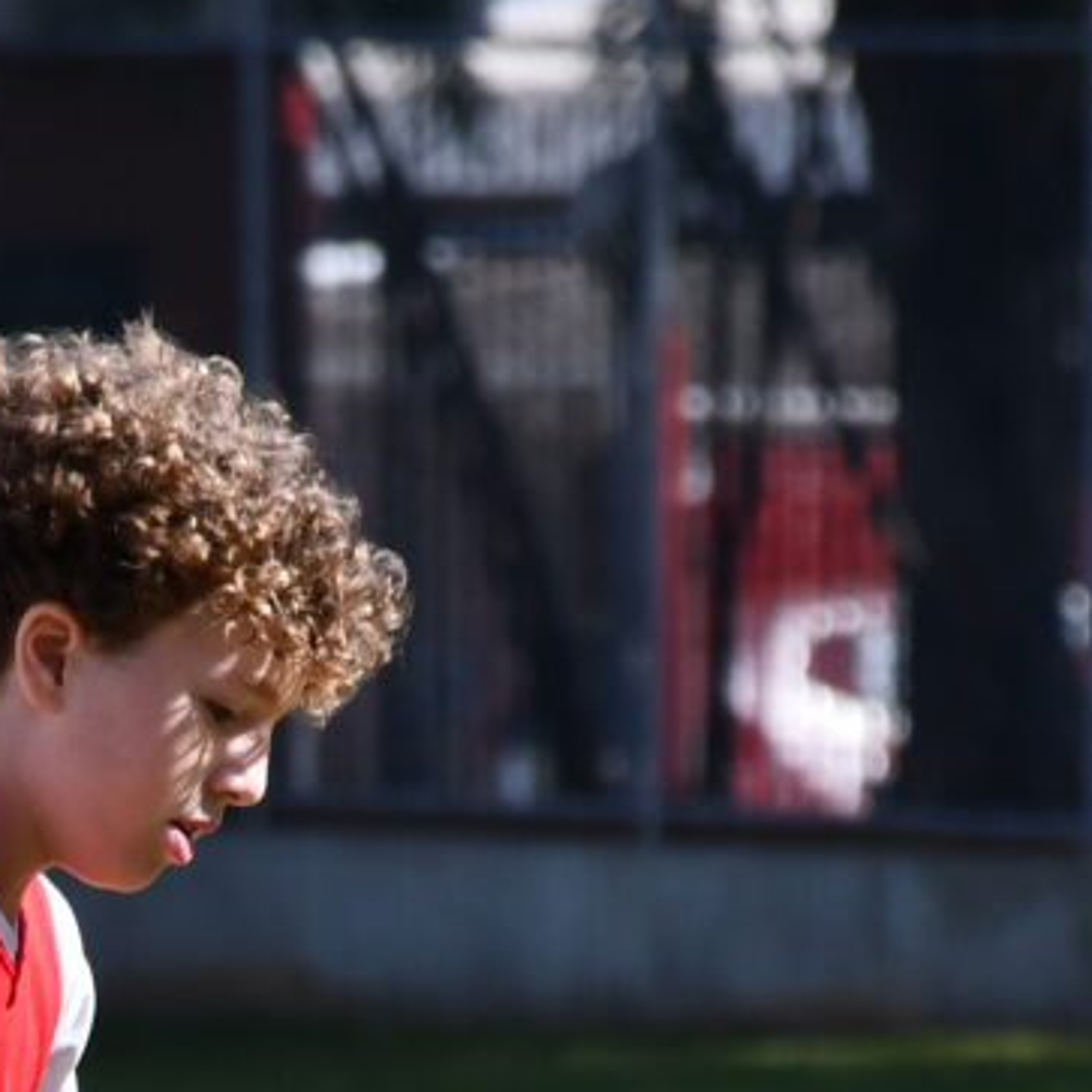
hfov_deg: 1.9
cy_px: 1432
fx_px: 33727
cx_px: -138
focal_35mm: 945
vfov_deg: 1.9
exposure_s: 1/1000
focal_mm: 140
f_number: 5.6
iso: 280
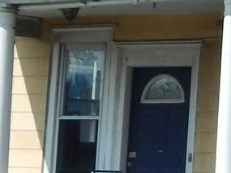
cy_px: 28
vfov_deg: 9.4
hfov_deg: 11.3
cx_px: 468
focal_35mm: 158
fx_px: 1055
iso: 125
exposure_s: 1/640
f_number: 6
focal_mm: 4
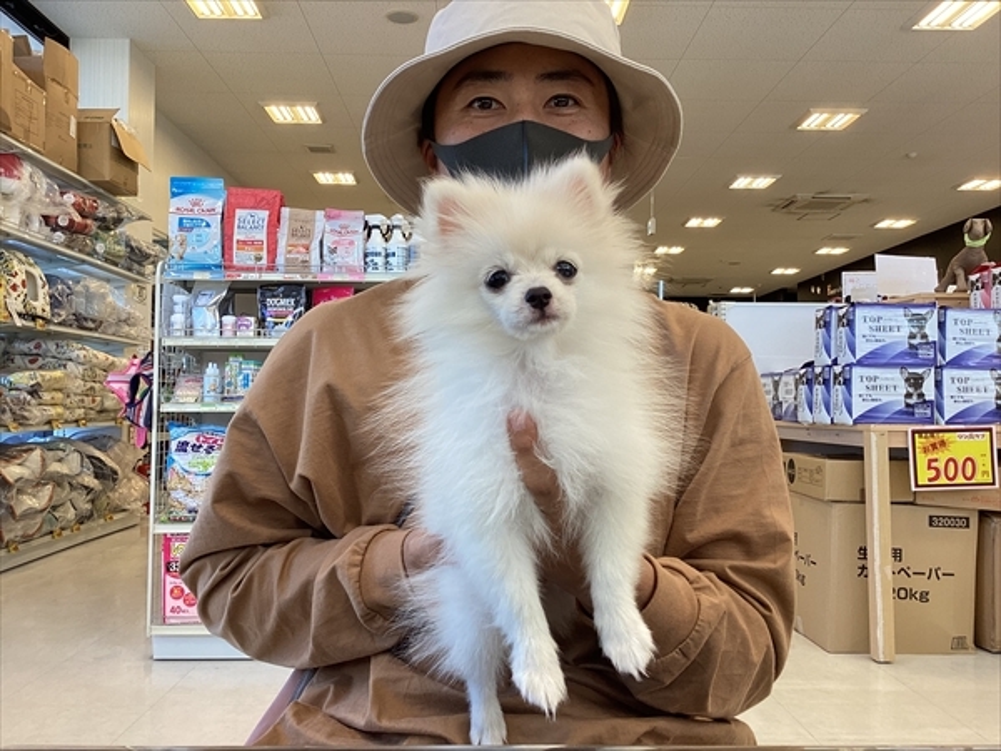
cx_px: 500
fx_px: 896
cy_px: 376
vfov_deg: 45.4
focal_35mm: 31
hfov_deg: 58.4
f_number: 2.4
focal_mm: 3.3
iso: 50
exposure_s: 1/100
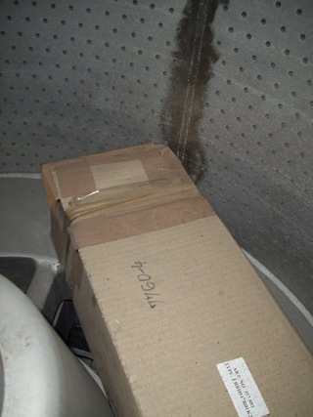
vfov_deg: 54.0
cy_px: 208
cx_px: 156
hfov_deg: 41.8
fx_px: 410
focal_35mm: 34
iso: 80
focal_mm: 5.7
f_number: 2.9
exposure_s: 1/40
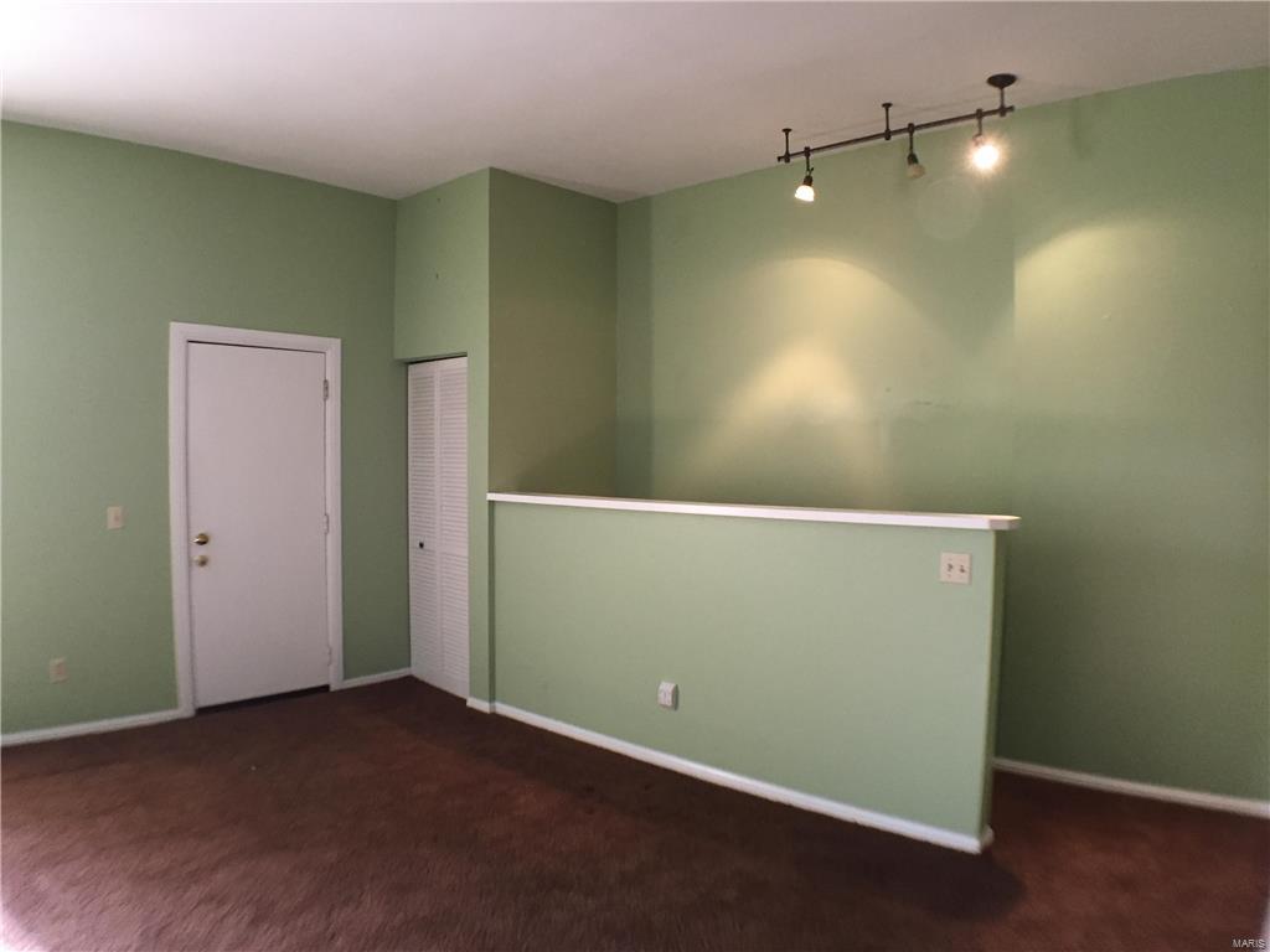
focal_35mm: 29
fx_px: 1064
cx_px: 635
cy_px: 476
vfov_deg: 48.2
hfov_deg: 61.7
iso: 160
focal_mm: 4.15
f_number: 2.2
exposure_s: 1/30
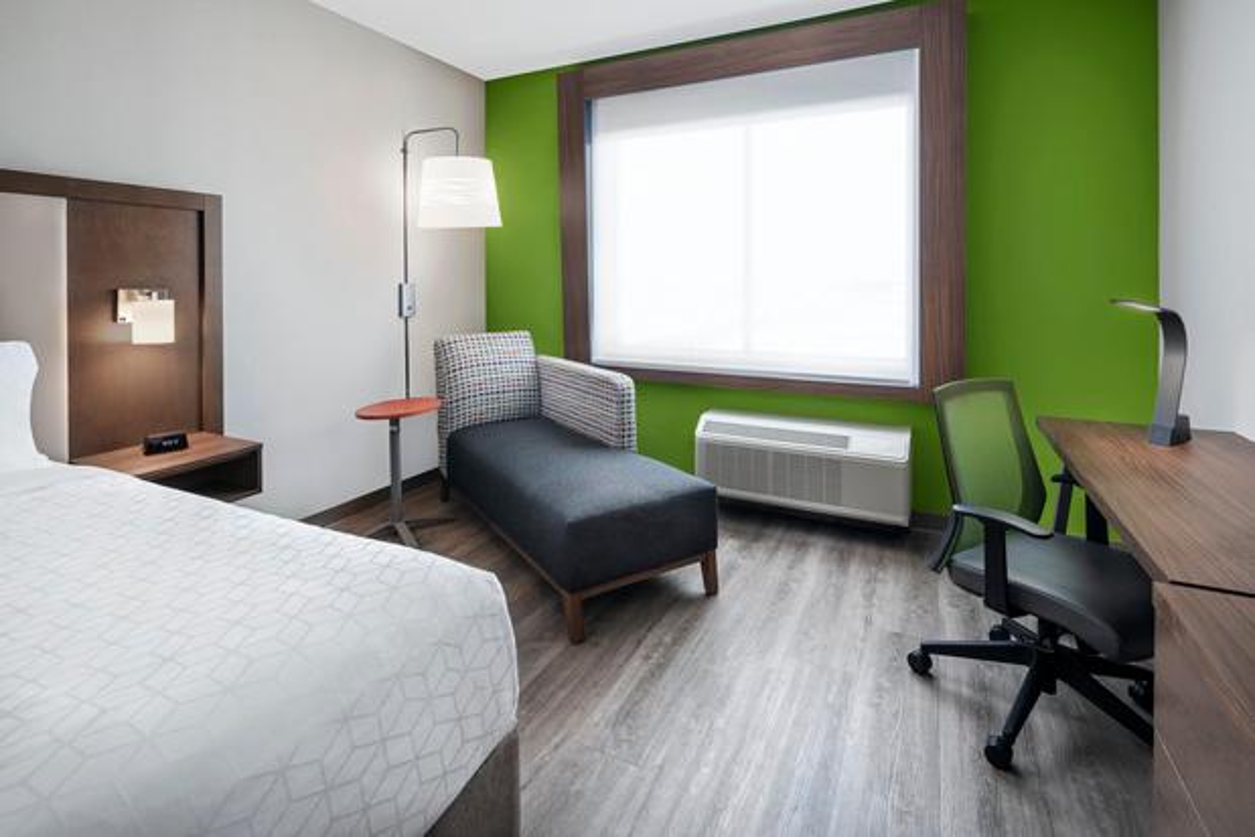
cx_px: 628
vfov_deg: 70.5
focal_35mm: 17
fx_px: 593
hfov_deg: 93.3
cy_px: 418
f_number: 11
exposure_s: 1/2
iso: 250
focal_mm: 17
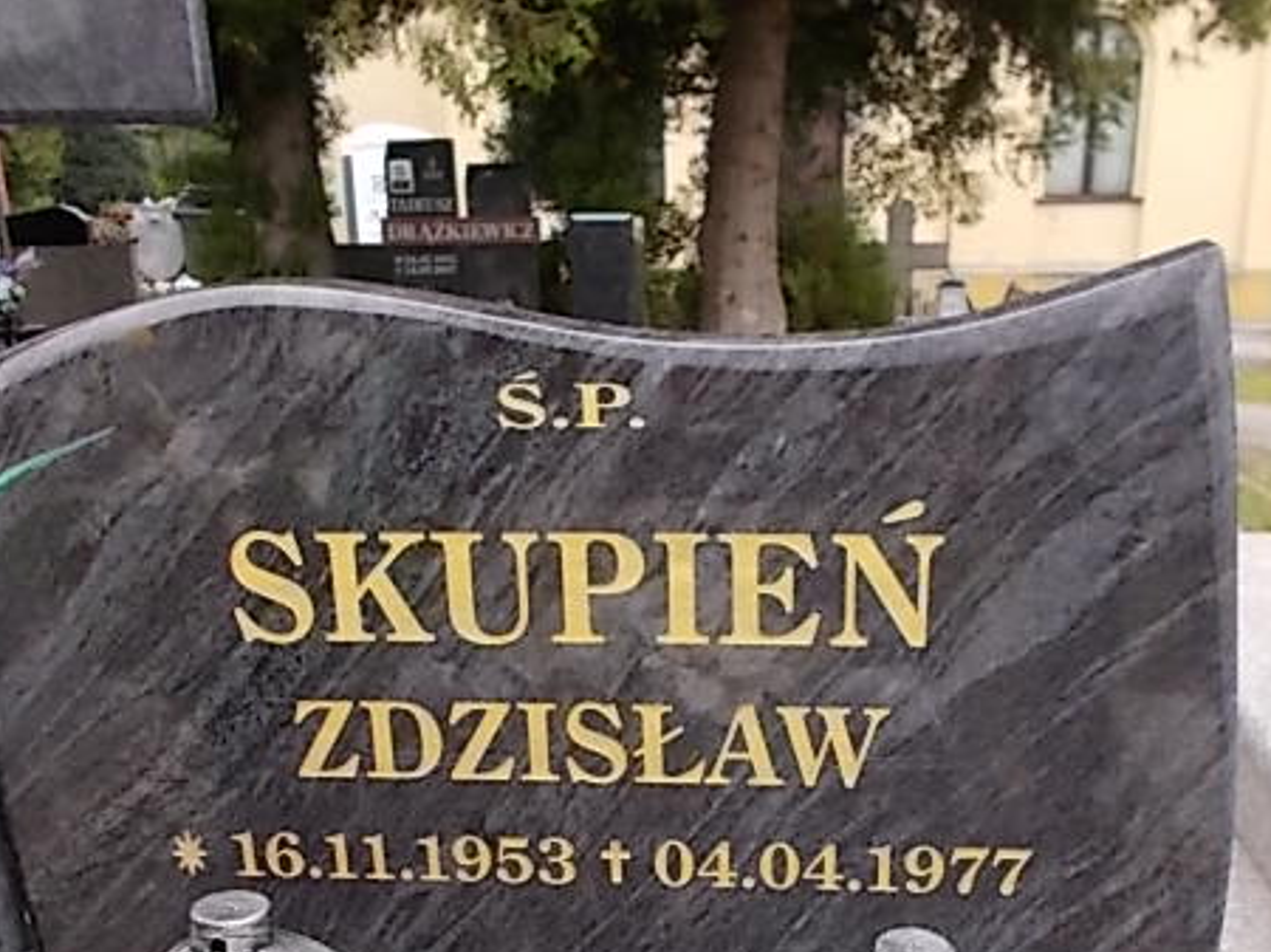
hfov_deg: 50.1
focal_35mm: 37
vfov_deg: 38.0
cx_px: 709
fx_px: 1358
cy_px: 675
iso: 80
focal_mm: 4.6
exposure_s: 1/80
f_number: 3.2
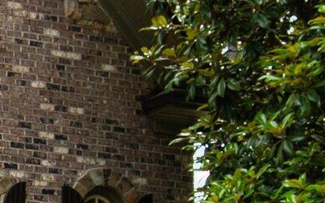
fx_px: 1125
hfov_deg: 12.1
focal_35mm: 127
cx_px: -519
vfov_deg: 9.9
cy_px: 319
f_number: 7.1
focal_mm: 24
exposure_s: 1/500
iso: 400
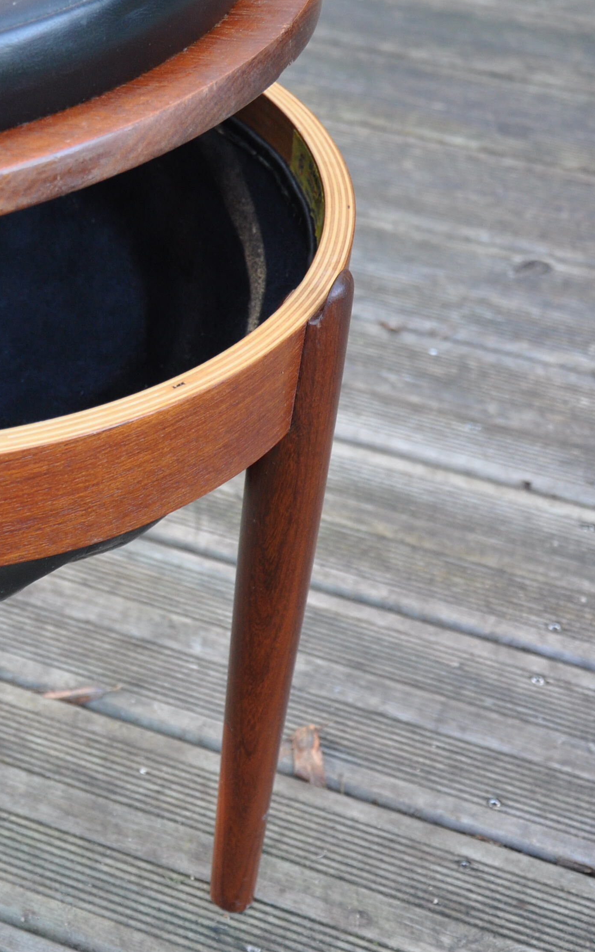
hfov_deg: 17.0
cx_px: -63
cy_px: 386
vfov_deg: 27.8
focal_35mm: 74
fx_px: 1919
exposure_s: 1/60
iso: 500
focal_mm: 25
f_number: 4
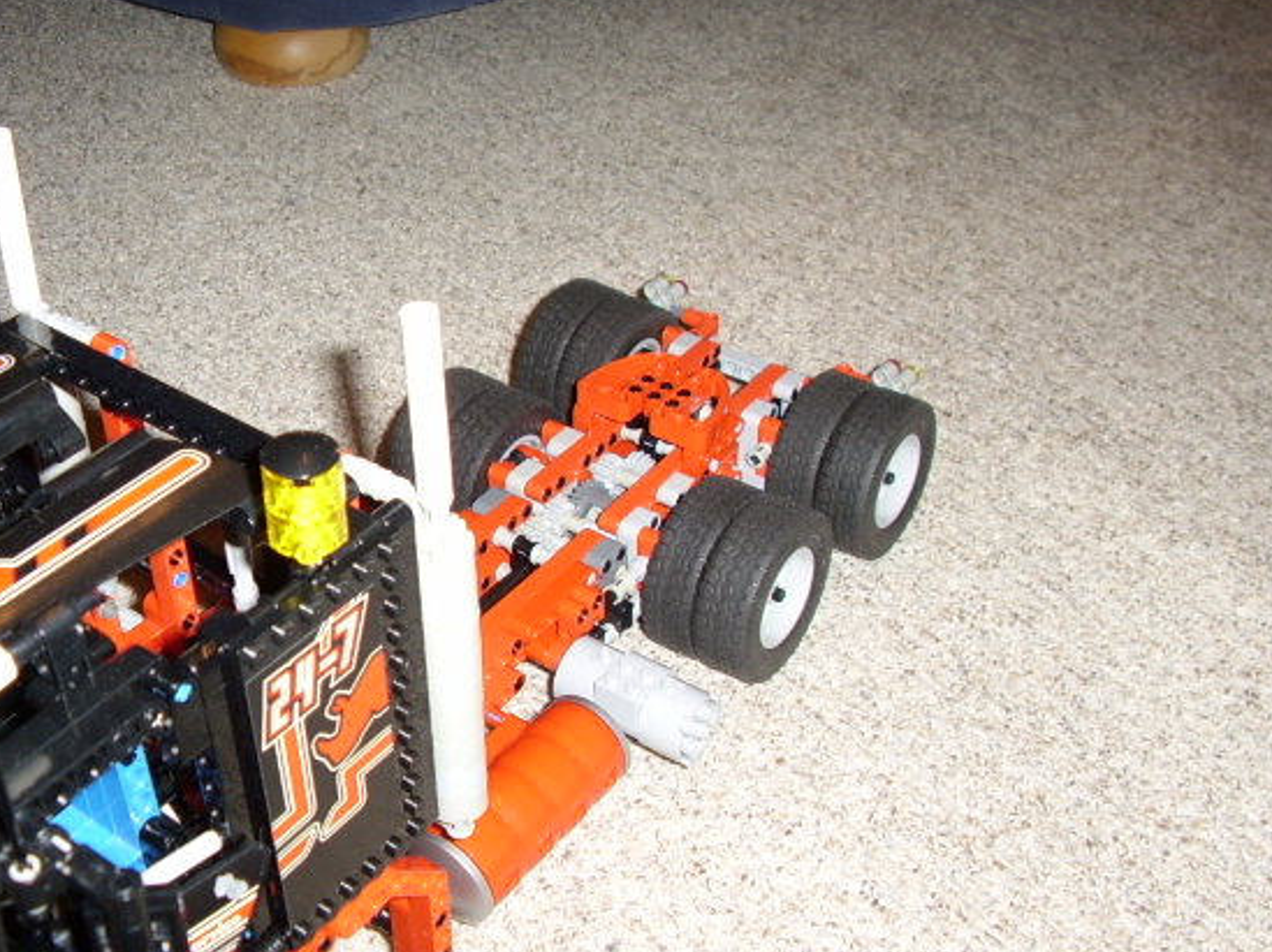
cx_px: 612
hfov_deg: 52.6
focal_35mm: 35
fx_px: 1285
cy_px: 507
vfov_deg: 40.6
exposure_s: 1/30
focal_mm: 5.8
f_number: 2.9
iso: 183
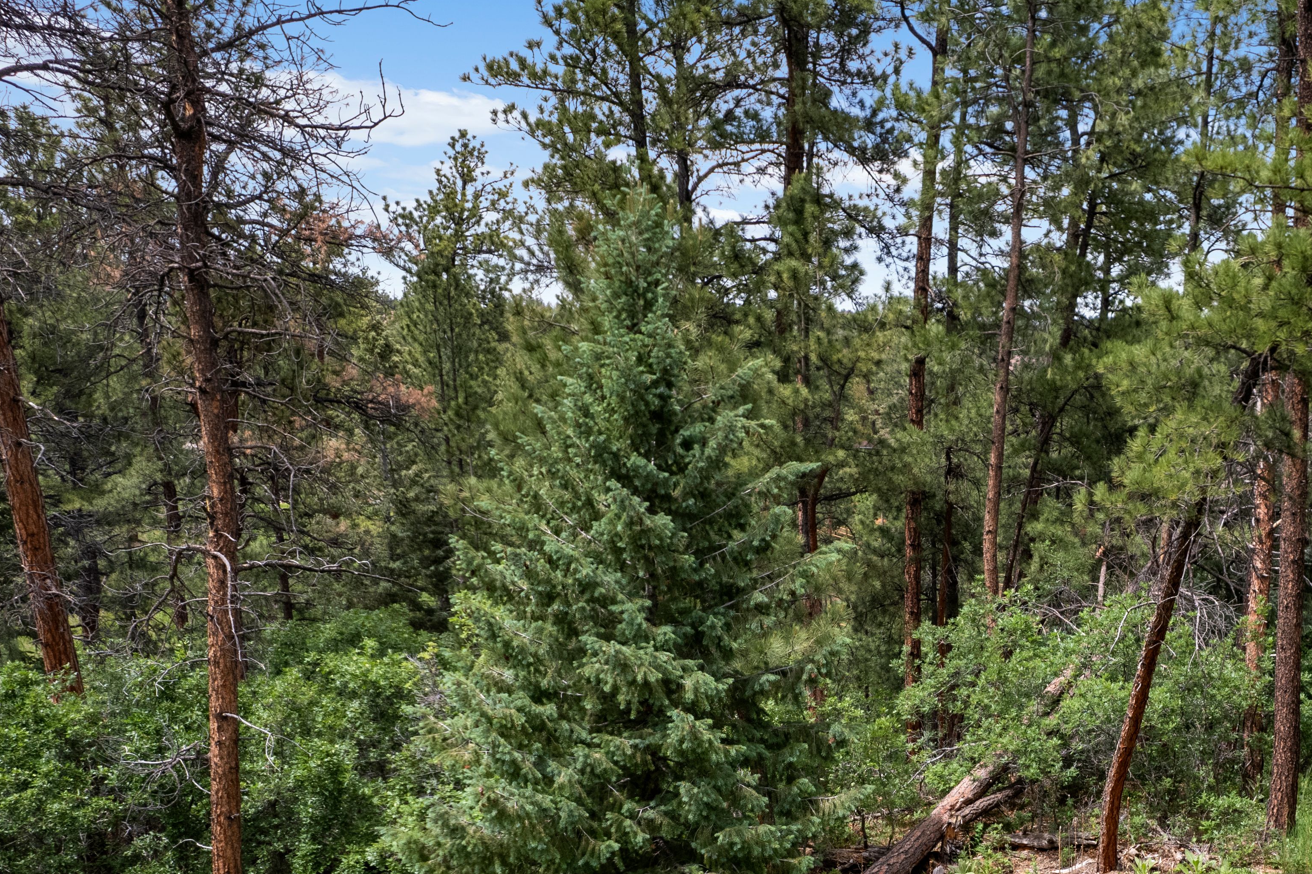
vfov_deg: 33.2
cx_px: 994
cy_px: 698
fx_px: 1421
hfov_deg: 47.6
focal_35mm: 39
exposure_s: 1/730
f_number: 2.8
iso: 100
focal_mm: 8.38
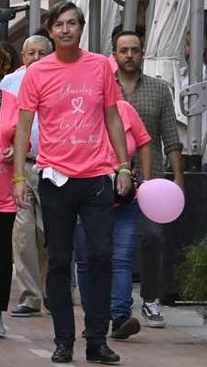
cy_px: 83
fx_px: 4578
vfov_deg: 4.6
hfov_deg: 2.6
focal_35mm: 470
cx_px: -447
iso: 1600
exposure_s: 1/250
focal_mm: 73
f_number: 9
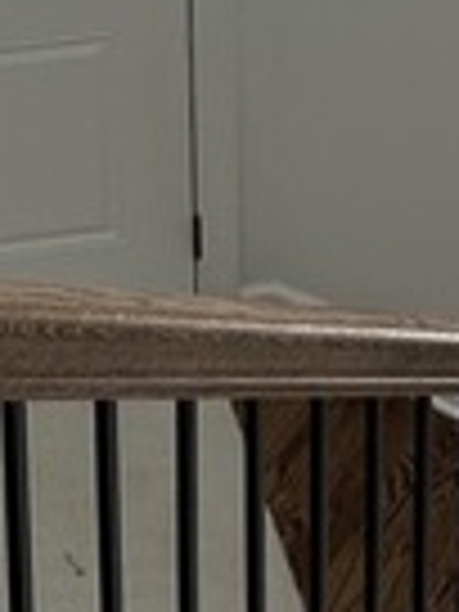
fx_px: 1962
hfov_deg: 13.0
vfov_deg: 13.6
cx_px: -72
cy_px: -788
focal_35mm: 111
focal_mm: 2.22
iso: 50
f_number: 2.2
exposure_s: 1/120
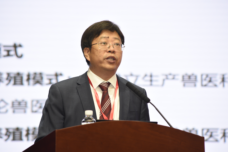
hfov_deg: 9.8
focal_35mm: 210
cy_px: 76
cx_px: 114
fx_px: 1330
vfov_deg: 6.5
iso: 2200
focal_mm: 210
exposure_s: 1/160
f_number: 5.6
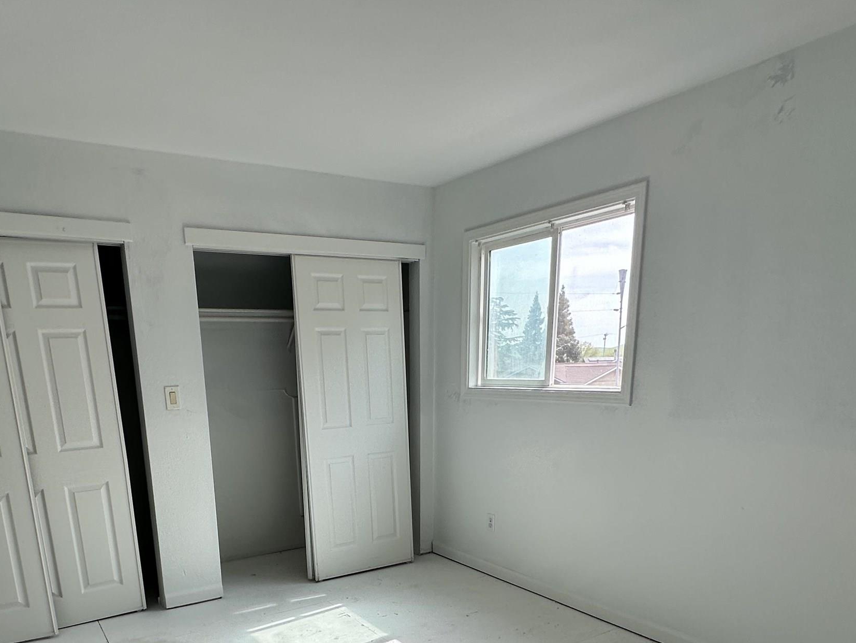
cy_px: 544
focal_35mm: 26
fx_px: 643
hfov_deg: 66.9
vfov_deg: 48.9
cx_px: 361
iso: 40
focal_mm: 2.22
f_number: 2.2
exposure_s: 1/292
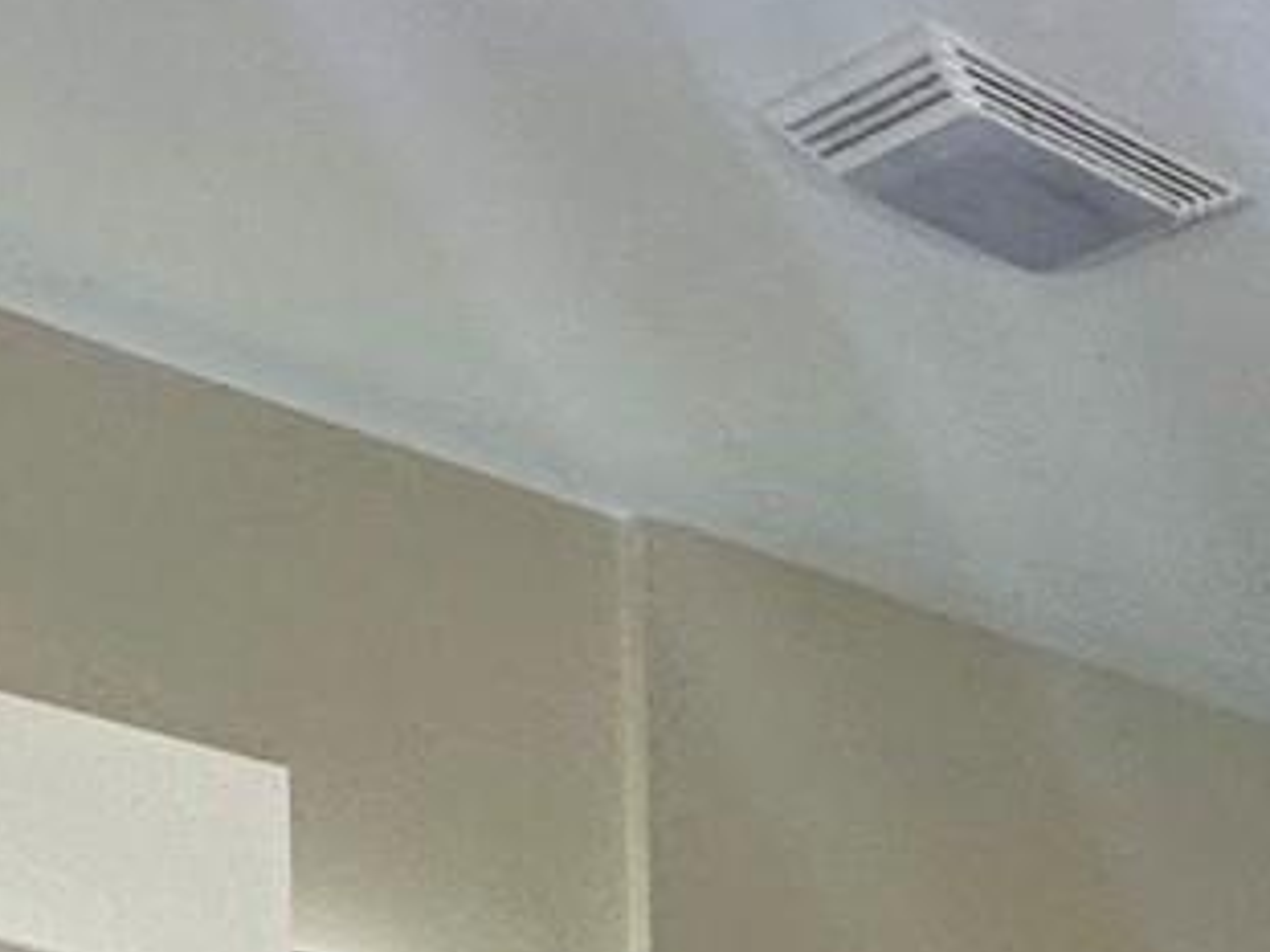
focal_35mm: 72
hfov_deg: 17.5
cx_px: 2646
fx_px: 2641
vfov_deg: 16.6
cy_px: 1769
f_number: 2.2
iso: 80
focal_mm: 2.22
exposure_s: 1/120
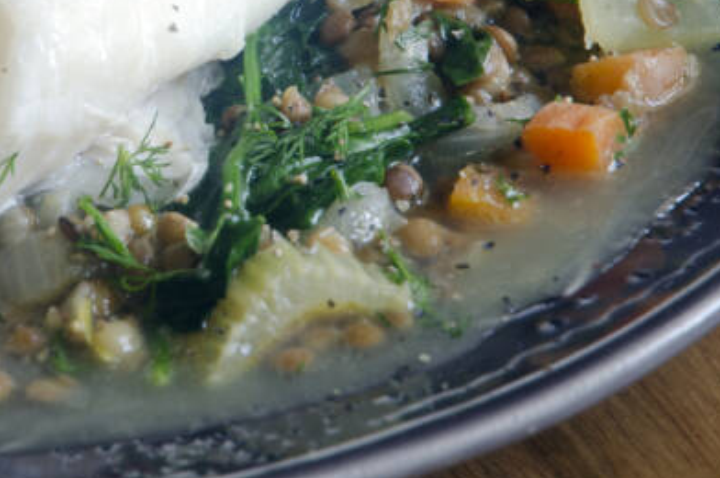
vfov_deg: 3.6
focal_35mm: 380
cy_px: 25
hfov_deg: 5.4
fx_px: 7597
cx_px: 42
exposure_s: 1/5
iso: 100
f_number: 5.6
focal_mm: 85
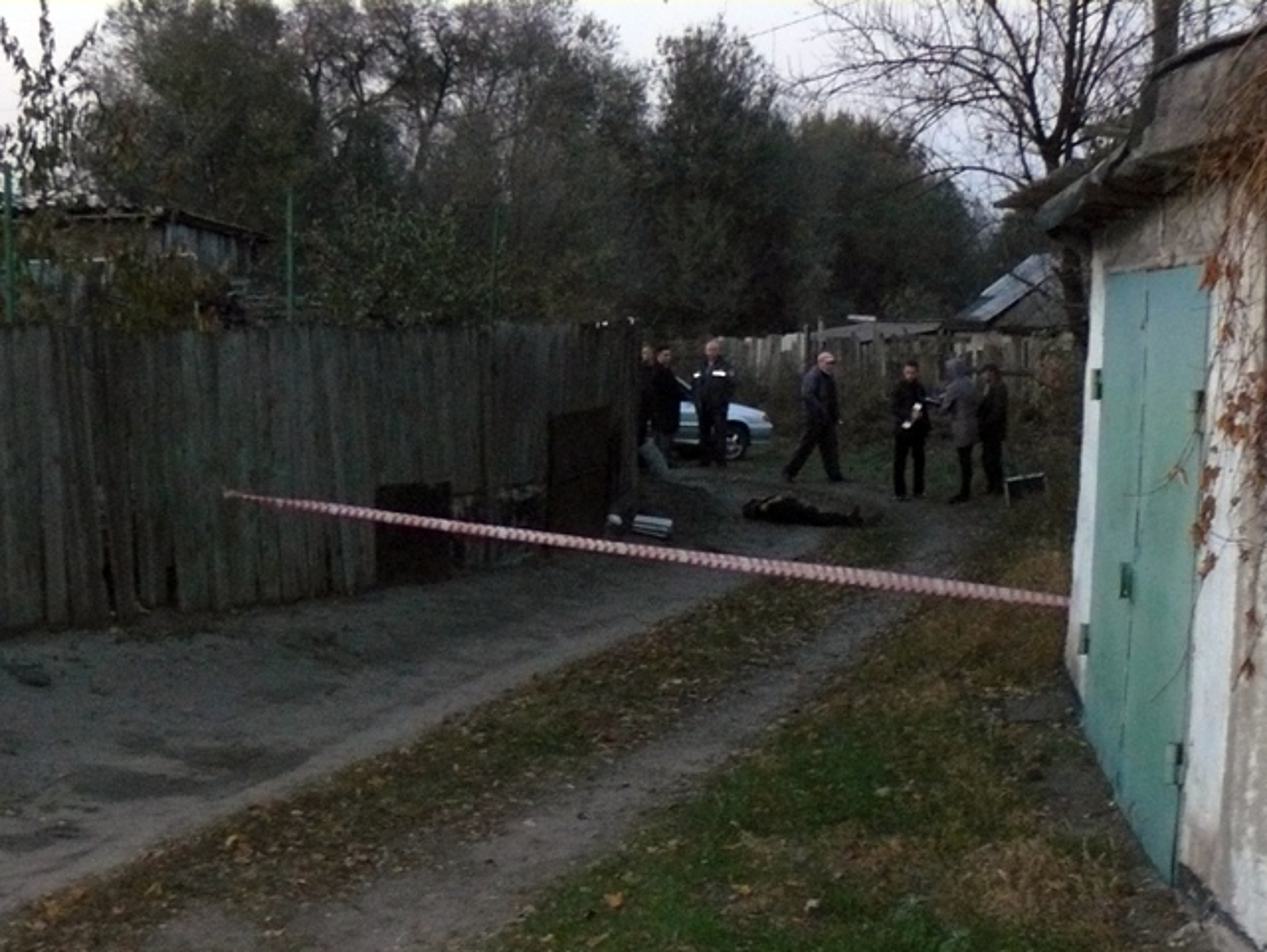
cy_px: 476
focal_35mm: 36
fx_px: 1319
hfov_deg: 51.3
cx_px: 634
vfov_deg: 39.7
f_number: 2.8
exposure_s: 1/30
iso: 400
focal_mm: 6
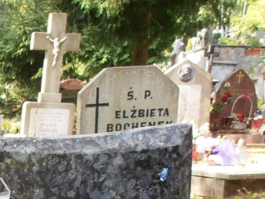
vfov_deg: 17.9
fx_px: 566
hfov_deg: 22.9
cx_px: -95
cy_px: 292
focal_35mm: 74
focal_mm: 4.2
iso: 80
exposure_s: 1/80
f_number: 3
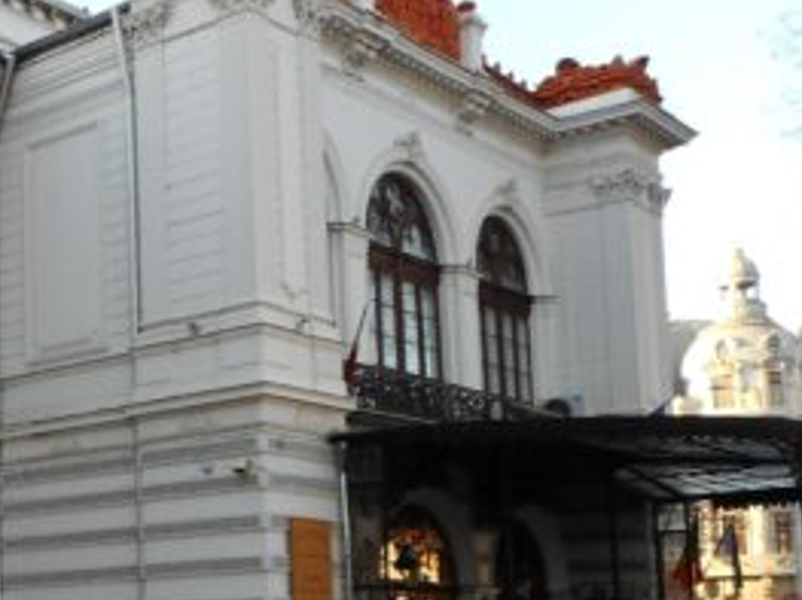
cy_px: 436
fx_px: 1320
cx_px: -61
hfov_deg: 30.5
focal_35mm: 57
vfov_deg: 25.4
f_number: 3.7
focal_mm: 4.5
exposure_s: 1/100
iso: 80
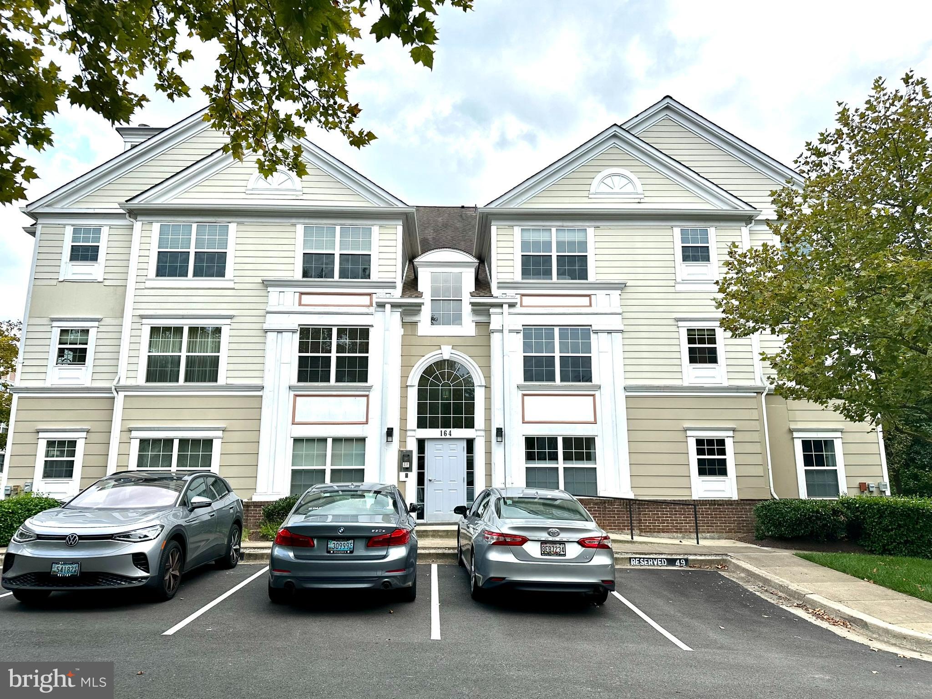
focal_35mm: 24
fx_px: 646
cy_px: 350
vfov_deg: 56.8
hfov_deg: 71.6
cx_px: 466
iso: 80
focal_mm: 6.86
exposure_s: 1/2732
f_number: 1.78
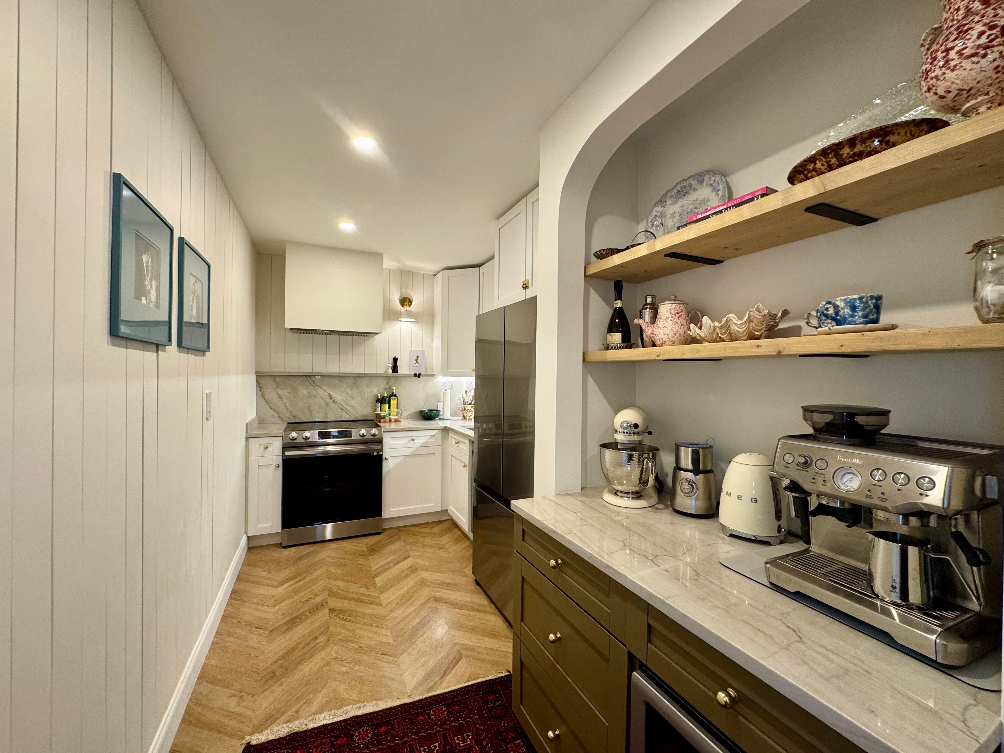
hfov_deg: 102.1
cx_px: 502
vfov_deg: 85.7
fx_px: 406
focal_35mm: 14
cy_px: 376
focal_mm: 2.22
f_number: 2.2
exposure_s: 1/60
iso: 200
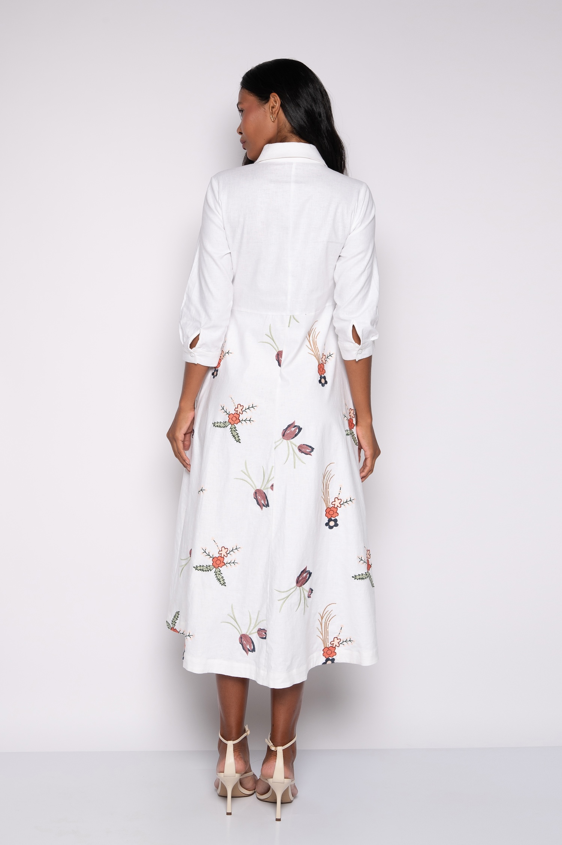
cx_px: 281
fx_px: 1055
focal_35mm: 45
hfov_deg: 29.8
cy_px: 422
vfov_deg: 43.6
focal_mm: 45
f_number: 8
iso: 200
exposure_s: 1/160
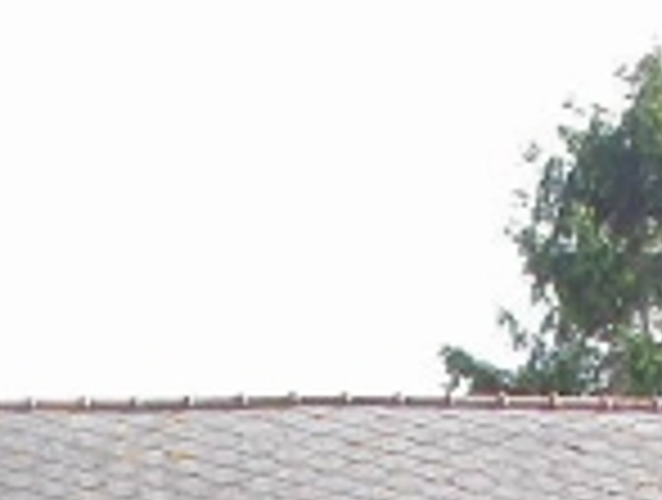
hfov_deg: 11.1
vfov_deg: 7.9
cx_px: -36
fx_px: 3374
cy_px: 1135
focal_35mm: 176
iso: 100
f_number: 6
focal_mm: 7.85
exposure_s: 1/218
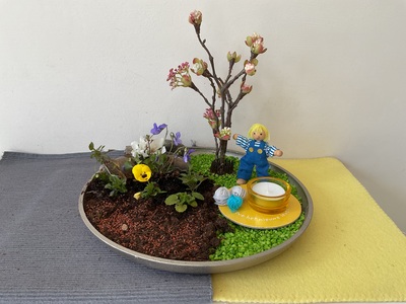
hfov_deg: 61.7
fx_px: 340
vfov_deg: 48.2
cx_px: 203
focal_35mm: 29
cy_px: 152
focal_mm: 3
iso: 16
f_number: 1.8
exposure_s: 1/150
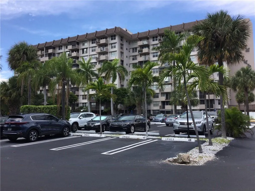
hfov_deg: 58.4
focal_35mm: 31
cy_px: 96
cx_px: 128
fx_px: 228
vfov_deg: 45.4
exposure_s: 1/791
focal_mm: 3.3
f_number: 2.4
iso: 25
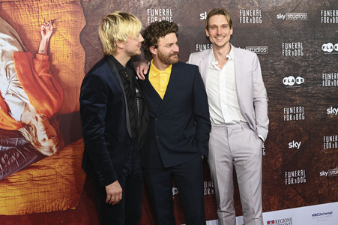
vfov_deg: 35.9
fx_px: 347
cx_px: 169
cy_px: 112
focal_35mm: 37
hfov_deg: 51.9
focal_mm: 37
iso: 400
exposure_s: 1/200
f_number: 6.3
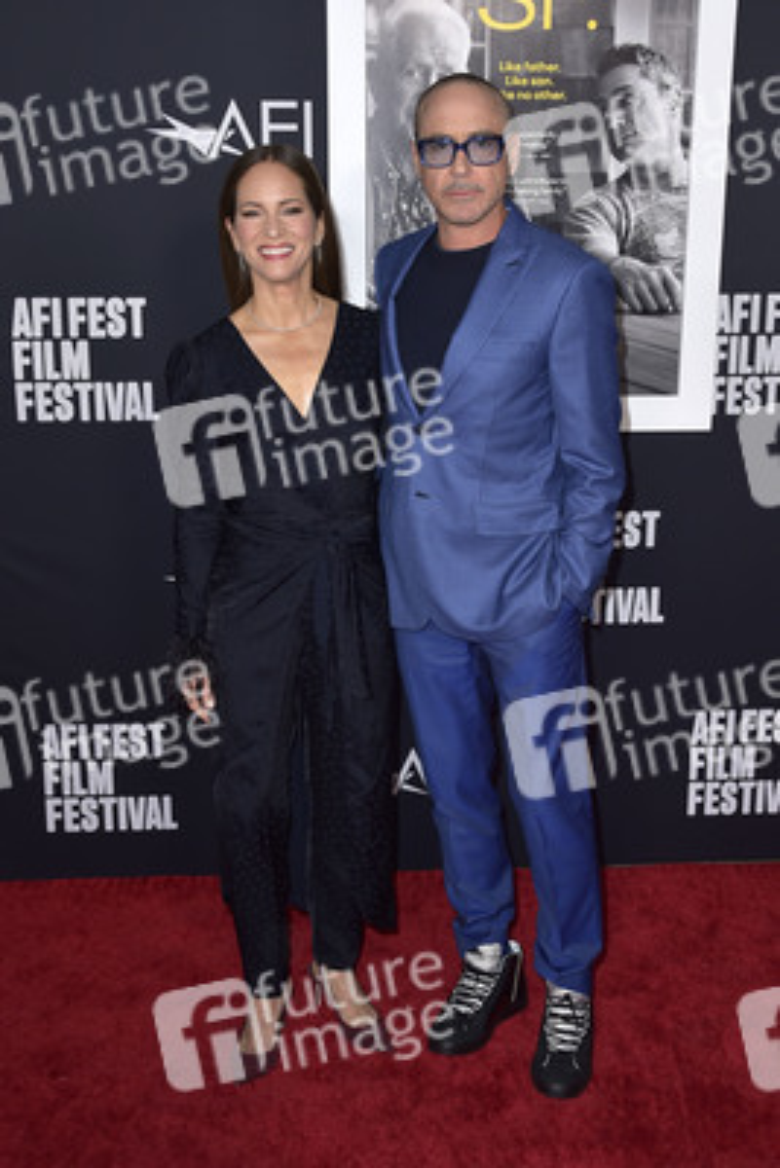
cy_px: 584
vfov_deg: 50.7
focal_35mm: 38
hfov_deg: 35.1
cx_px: 390
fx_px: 1234
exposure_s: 1/200
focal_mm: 38
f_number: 6.3
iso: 500
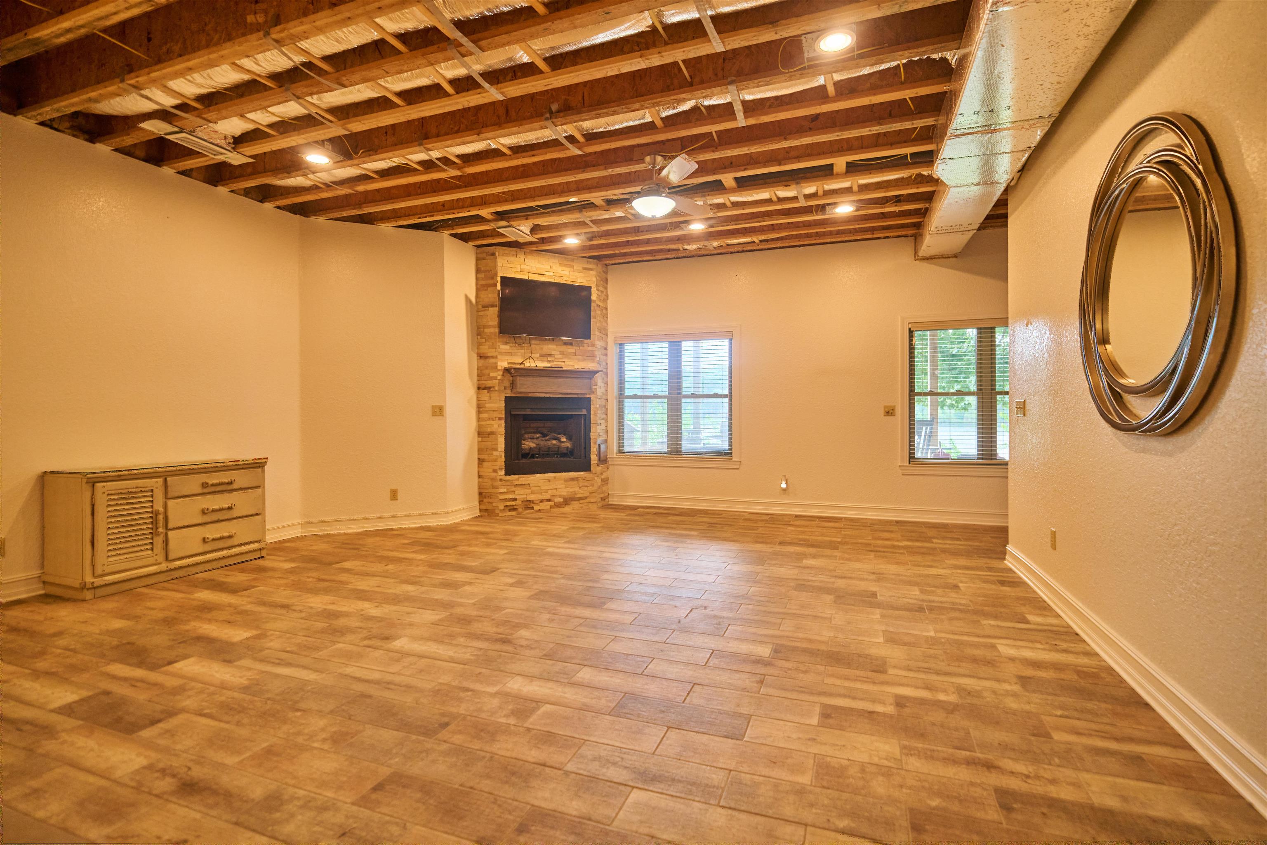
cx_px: 634
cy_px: 422
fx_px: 563
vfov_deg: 73.7
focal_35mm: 16
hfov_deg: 96.7
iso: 3200
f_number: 2.5
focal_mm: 16
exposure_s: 1/160
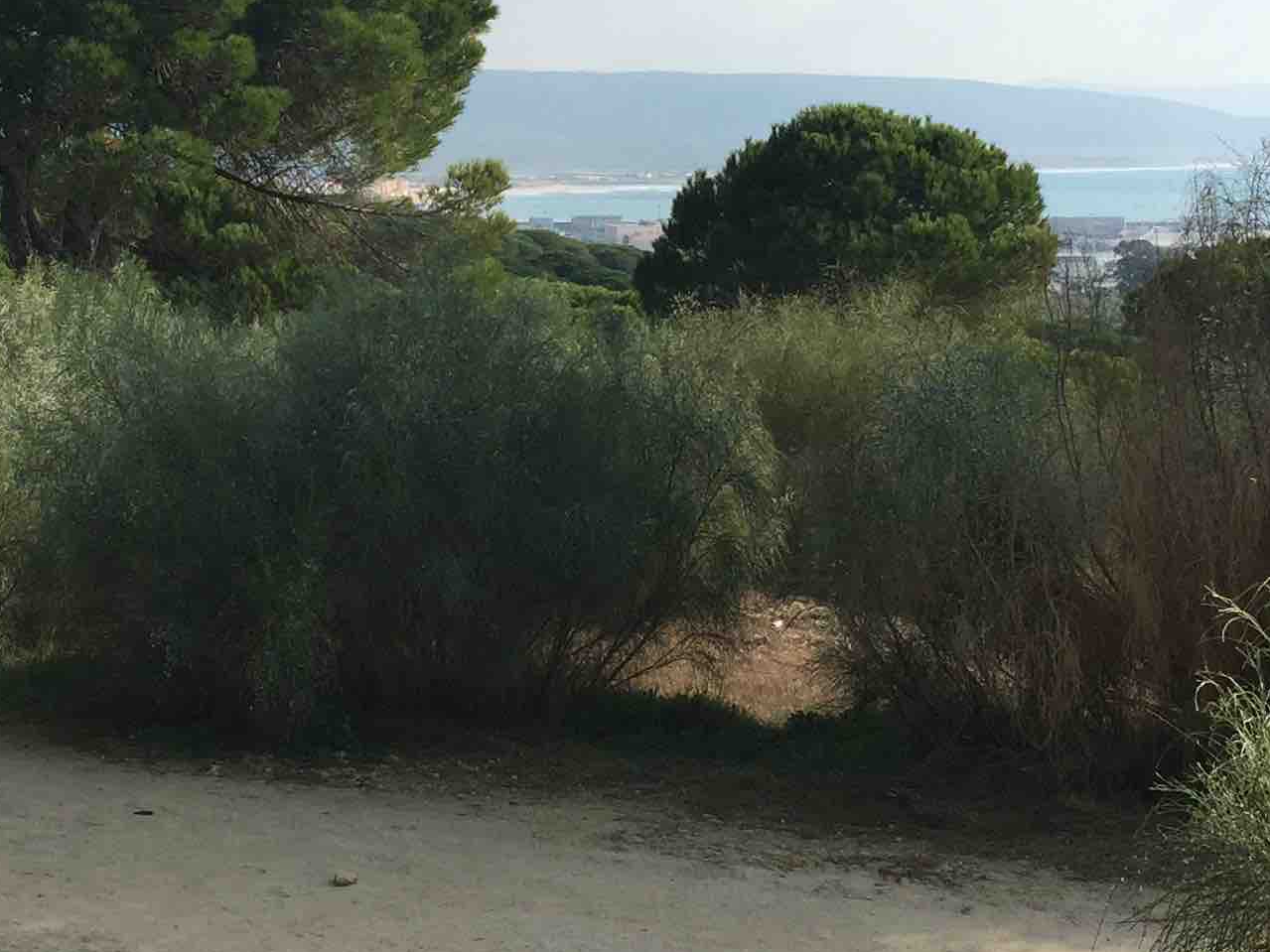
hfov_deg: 26.3
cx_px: 486
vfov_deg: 19.7
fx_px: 2715
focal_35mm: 74
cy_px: 210
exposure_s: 1/2198
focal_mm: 4.15
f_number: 2.2
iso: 32
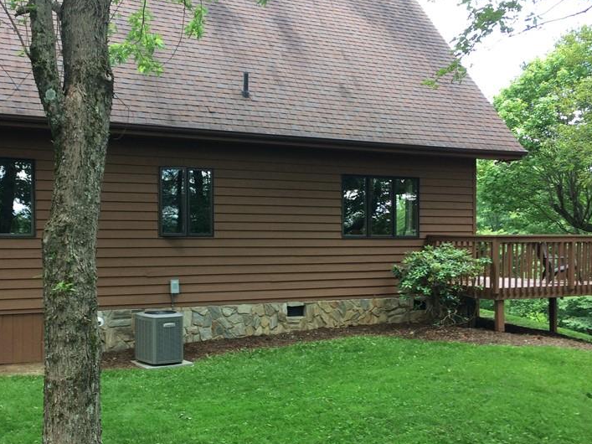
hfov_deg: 44.7
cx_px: 265
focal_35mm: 42
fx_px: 718
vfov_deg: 34.3
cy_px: 259
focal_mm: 4.15
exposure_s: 1/120
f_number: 2.2
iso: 50
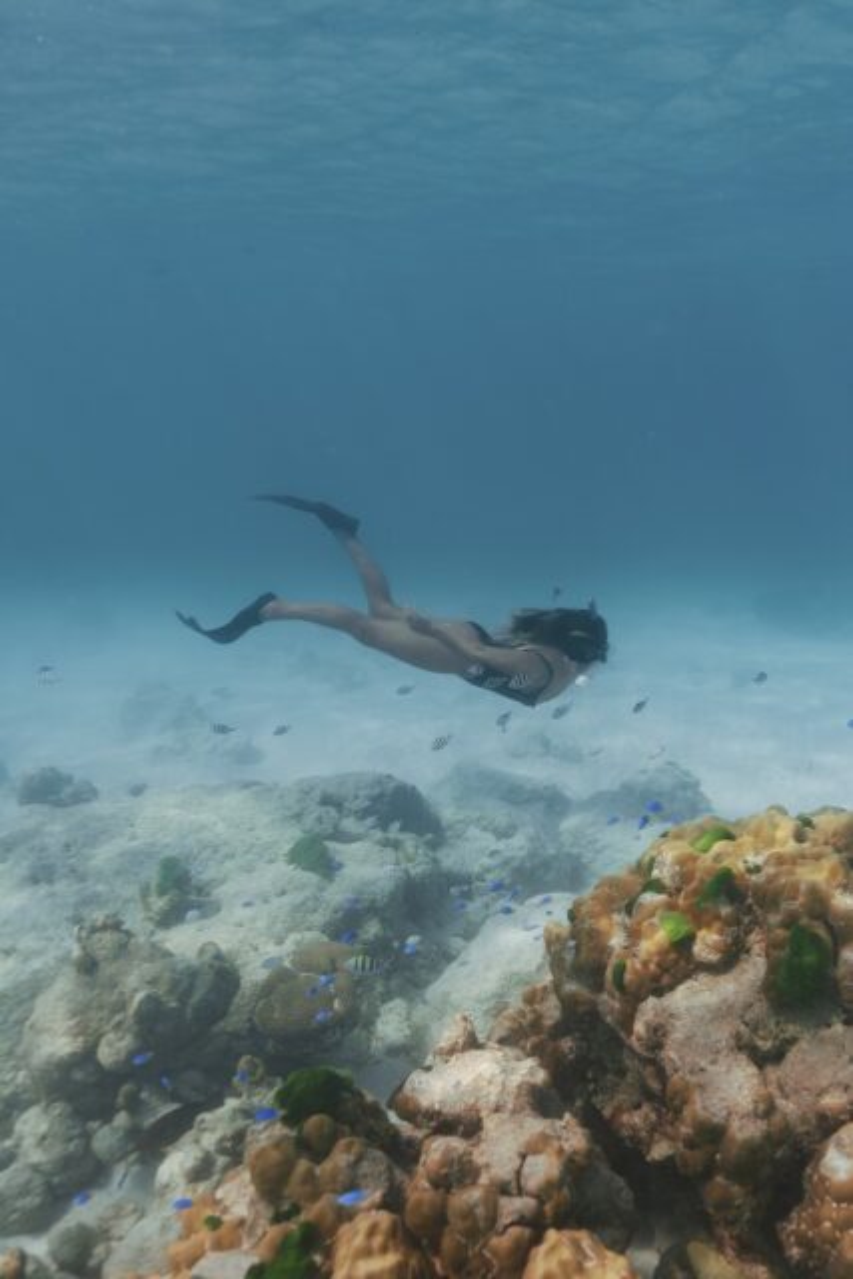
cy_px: 640
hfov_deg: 73.8
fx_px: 568
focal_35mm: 16
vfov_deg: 96.7
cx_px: 426
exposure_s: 1/500
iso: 100
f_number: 4.5
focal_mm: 16
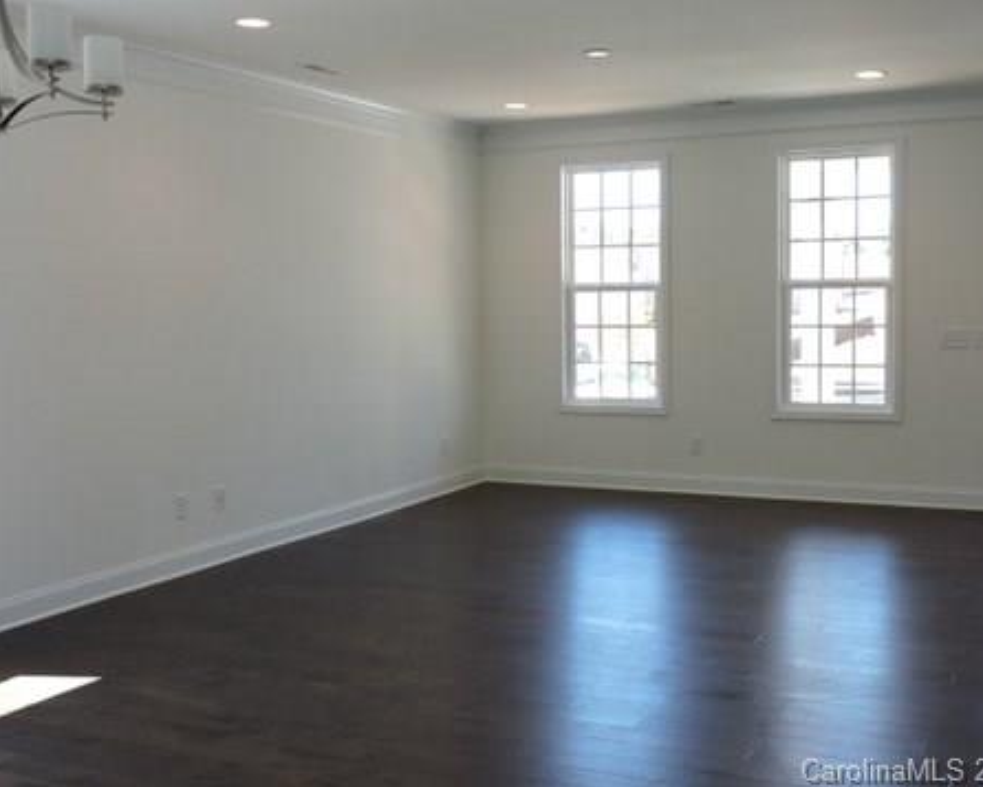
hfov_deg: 43.8
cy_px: 395
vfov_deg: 35.7
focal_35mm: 42
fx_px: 1222
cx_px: 525
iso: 110
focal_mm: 7.1
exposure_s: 1/50
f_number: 3.3
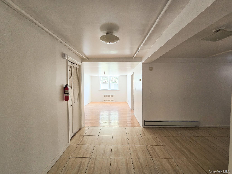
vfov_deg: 89.9
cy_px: 87
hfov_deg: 106.2
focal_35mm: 13
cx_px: 116
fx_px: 87
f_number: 2.2
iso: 200
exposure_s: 1/60
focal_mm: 2.2
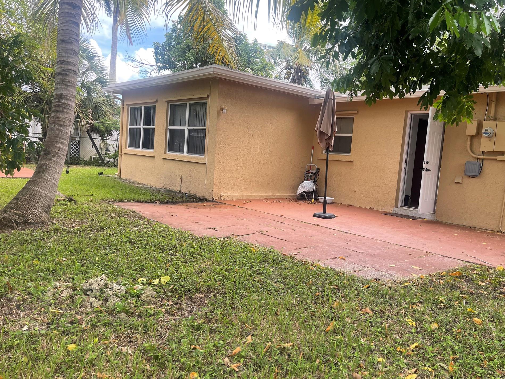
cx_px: 264
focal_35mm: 27
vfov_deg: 51.4
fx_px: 394
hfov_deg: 65.3
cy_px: 191
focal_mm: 5.1
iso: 32
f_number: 1.6
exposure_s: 1/397
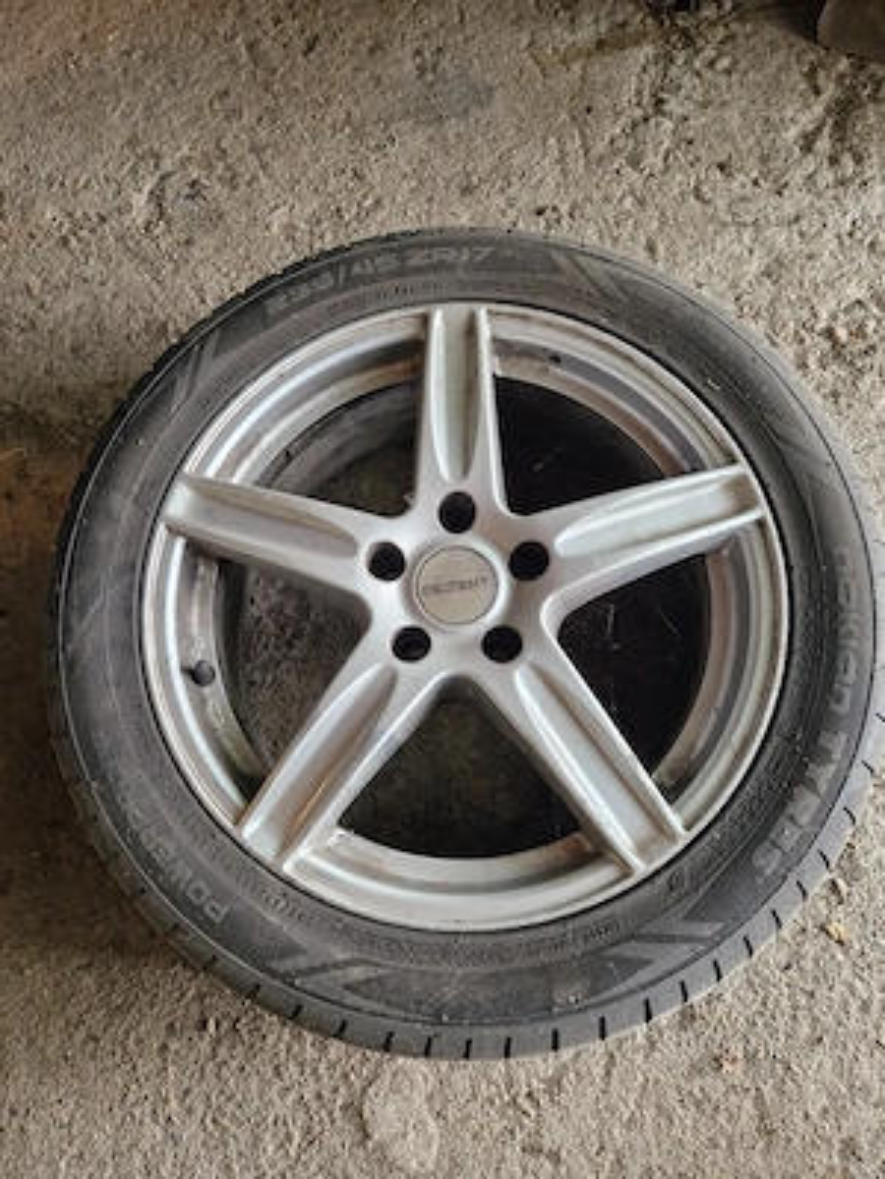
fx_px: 784
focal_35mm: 23
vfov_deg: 73.9
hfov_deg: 58.9
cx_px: 442
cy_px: 590
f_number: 1.8
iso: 320
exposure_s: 1/100
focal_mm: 5.4
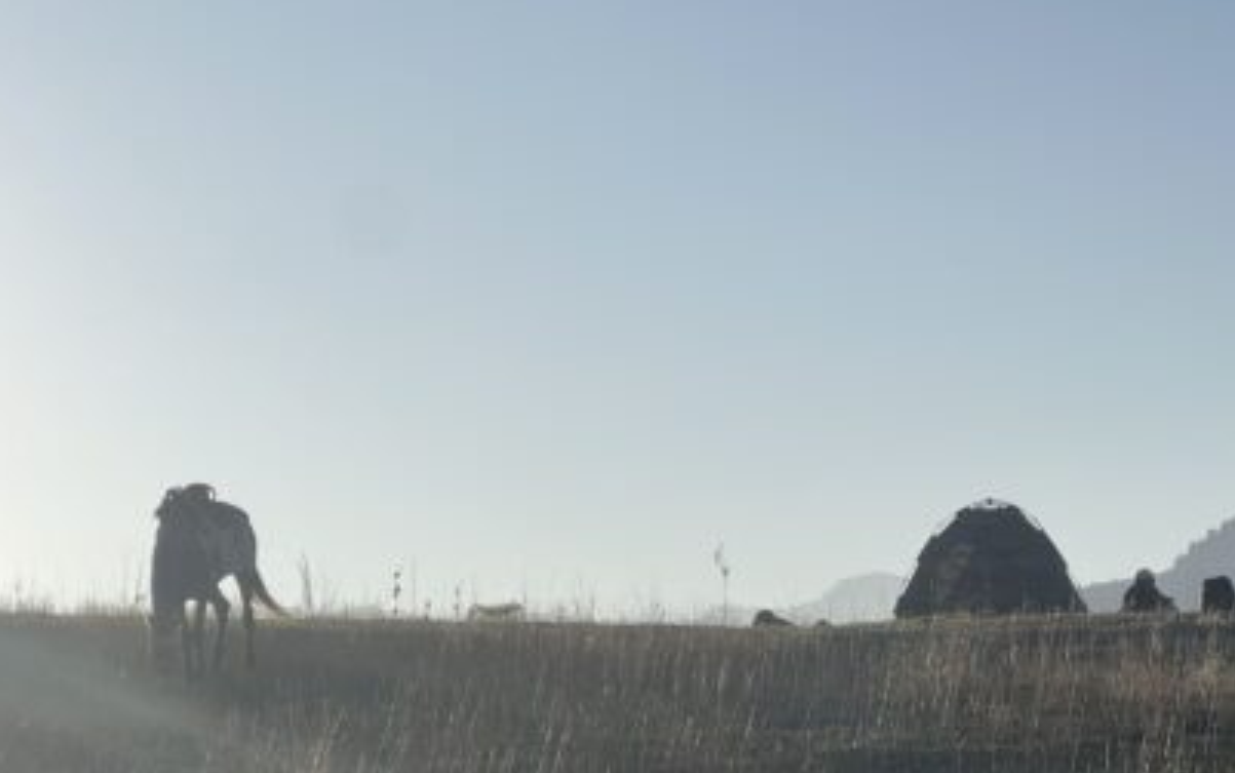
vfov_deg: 10.7
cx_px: 859
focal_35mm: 122
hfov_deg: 17.0
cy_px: 484
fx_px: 4108
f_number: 2.8
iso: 32
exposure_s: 1/896
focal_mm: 9
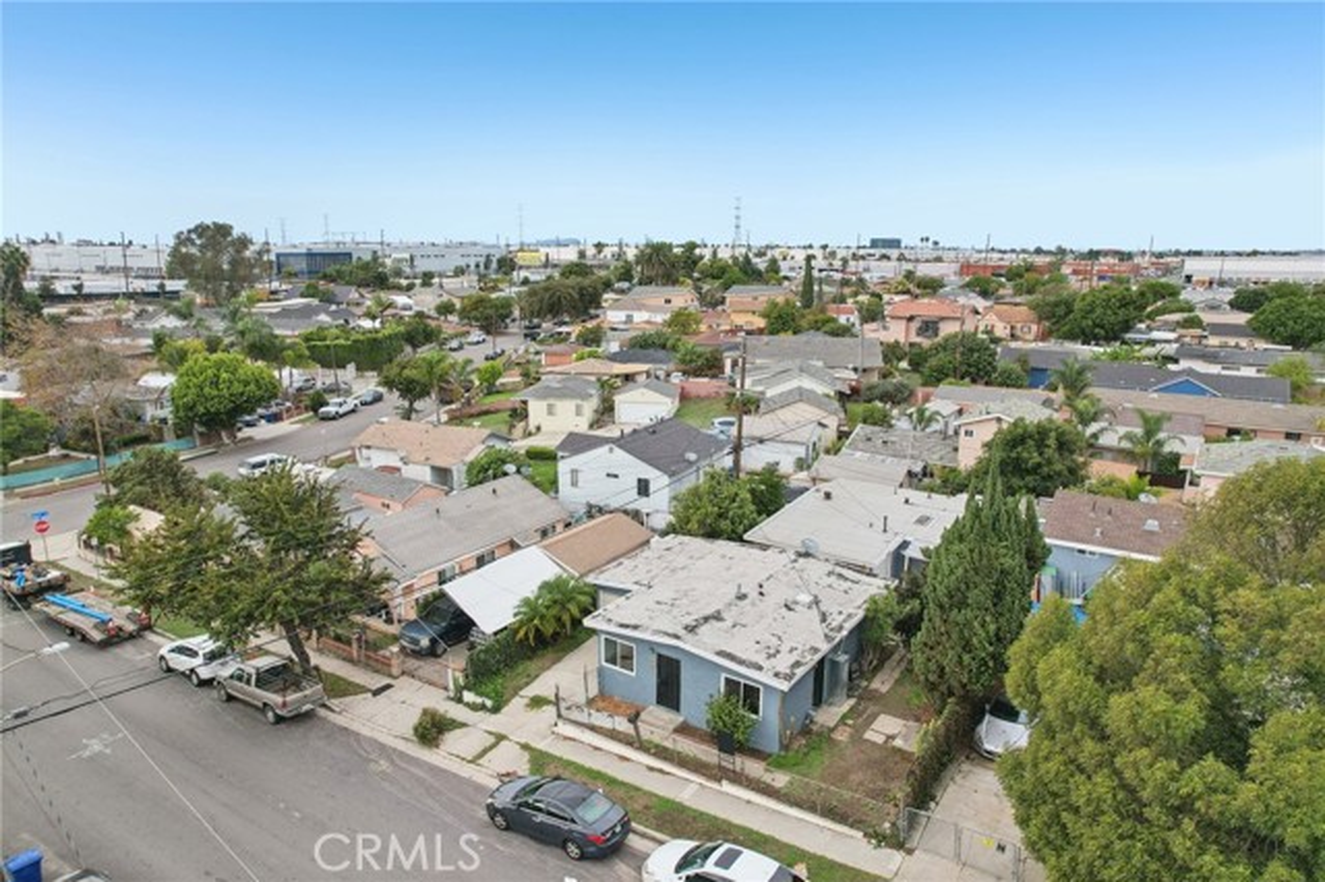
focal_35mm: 22
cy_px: 441
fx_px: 809
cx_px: 662
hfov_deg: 78.6
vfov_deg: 57.2
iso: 110
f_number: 2.8
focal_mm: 8.4
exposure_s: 1/1250
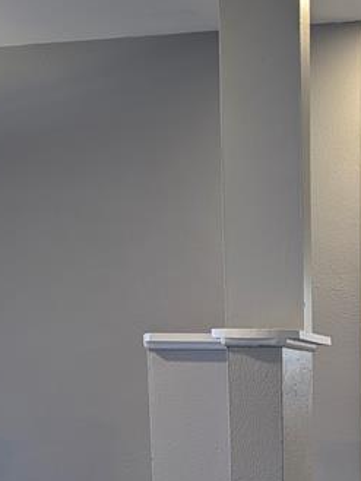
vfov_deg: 31.6
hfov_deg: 25.2
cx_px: 332
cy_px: 487
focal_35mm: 56
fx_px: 778
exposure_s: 1/24
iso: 49
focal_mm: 4.53
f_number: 1.7
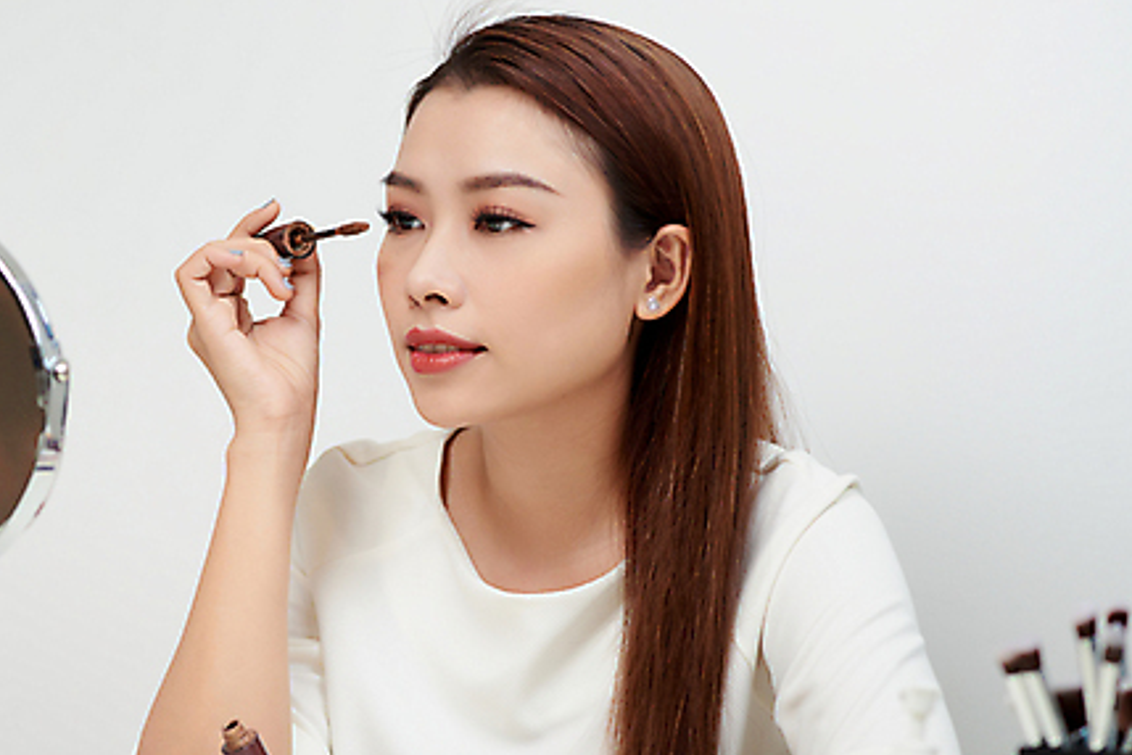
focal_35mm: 133
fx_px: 4182
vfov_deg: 10.3
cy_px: 407
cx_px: 412
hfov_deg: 15.4
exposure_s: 1/125
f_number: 4
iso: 200
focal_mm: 95
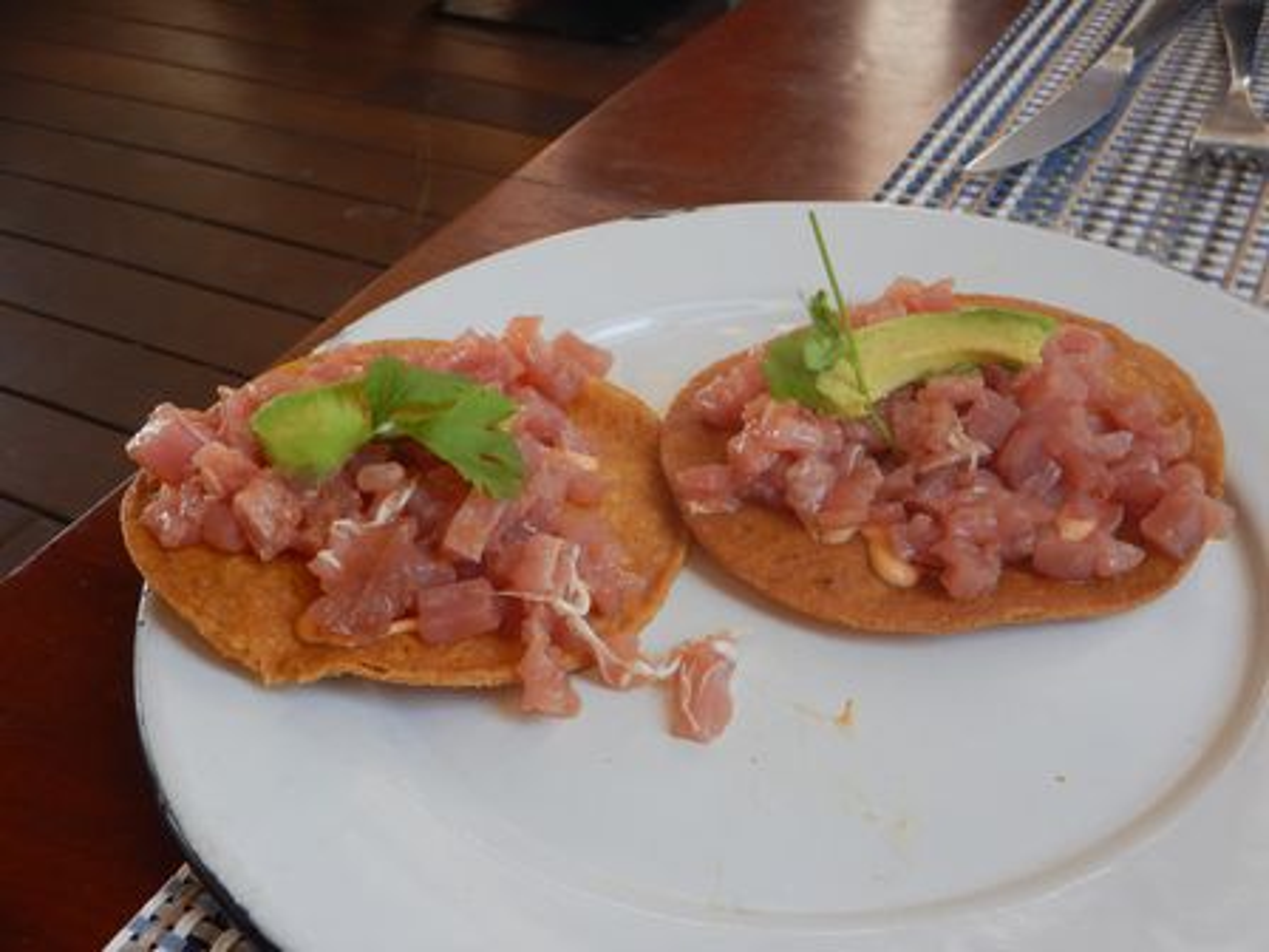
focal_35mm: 37
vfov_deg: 38.7
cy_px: 476
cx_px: 634
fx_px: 1356
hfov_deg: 50.1
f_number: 4.2
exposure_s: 1/40
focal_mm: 6.6
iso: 125
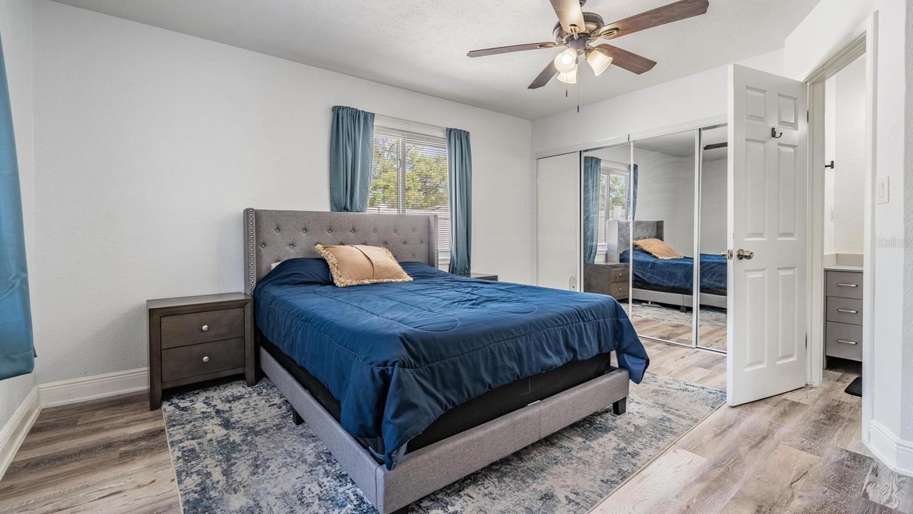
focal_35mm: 16
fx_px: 387
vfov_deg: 67.0
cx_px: 463
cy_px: 242
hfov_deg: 99.4
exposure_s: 1/5
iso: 100
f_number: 7.1
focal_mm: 15
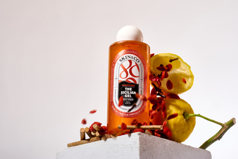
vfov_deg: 13.0
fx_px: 694
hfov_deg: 19.5
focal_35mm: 105
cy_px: 80
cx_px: 119
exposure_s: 1/200
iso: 64
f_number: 20
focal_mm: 105
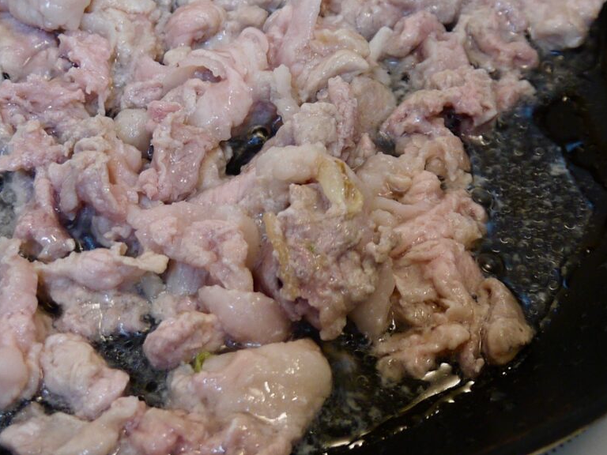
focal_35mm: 72
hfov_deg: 27.0
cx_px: 247
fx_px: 1263
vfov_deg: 20.4
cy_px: 163
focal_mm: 14
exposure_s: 1/60
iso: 320
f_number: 3.5
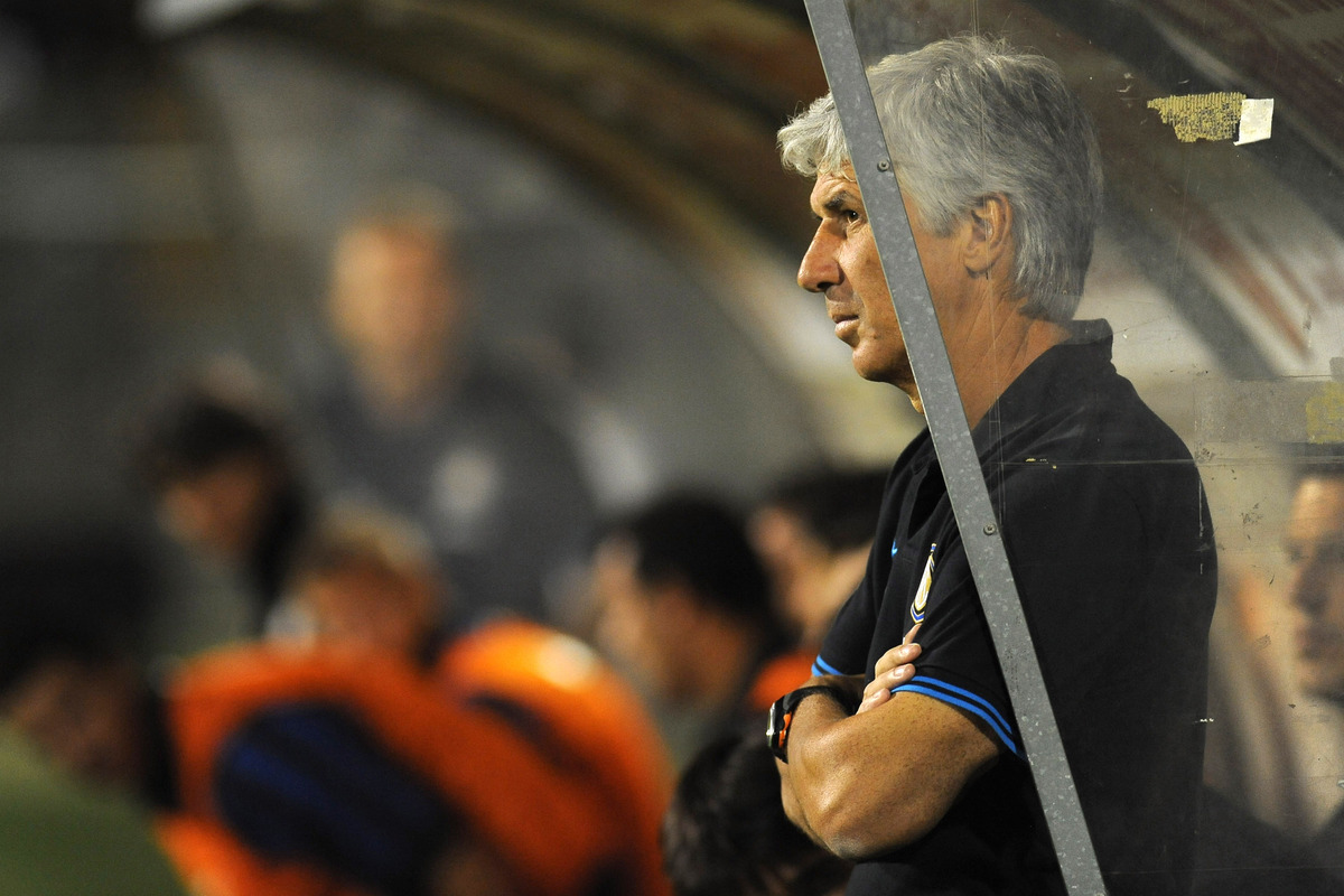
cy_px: 448
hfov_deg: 6.9
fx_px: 11199
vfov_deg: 4.6
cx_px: 672
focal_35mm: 300
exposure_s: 1/320
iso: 2500
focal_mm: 300
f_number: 2.8
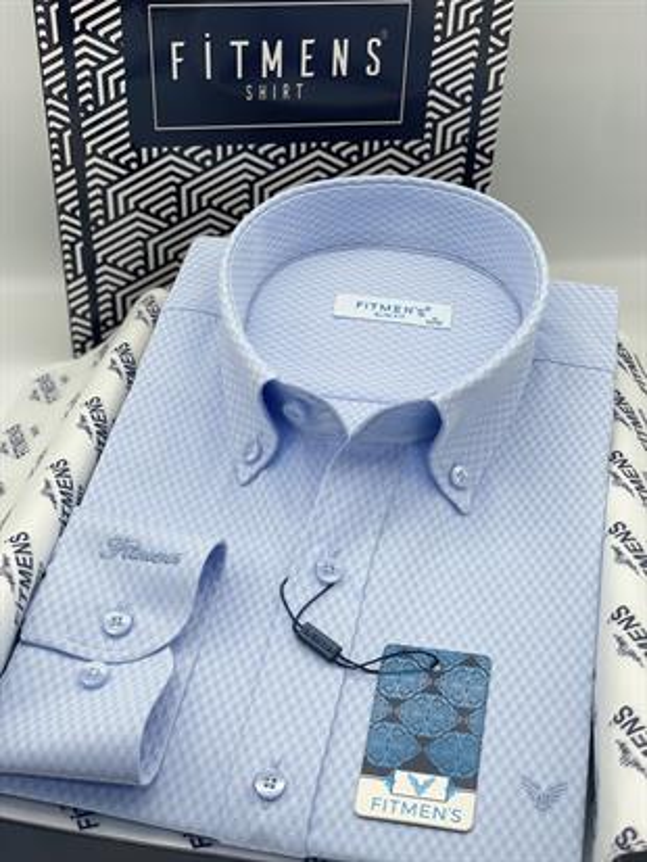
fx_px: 1295
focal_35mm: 52
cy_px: 431
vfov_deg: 36.8
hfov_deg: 28.0
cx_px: 324
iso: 25
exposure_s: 1/216
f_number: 2
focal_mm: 6
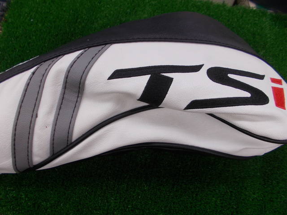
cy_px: 108
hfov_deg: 67.3
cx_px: 144
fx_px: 216
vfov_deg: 53.1
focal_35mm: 26
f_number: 3.2
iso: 80
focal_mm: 4.6
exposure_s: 1/30
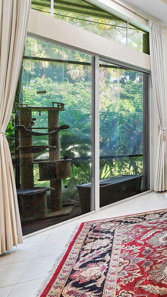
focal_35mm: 30
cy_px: 127
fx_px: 236
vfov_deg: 64.0
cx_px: 274
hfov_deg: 24.8
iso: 500
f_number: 8
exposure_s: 1/13
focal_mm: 10
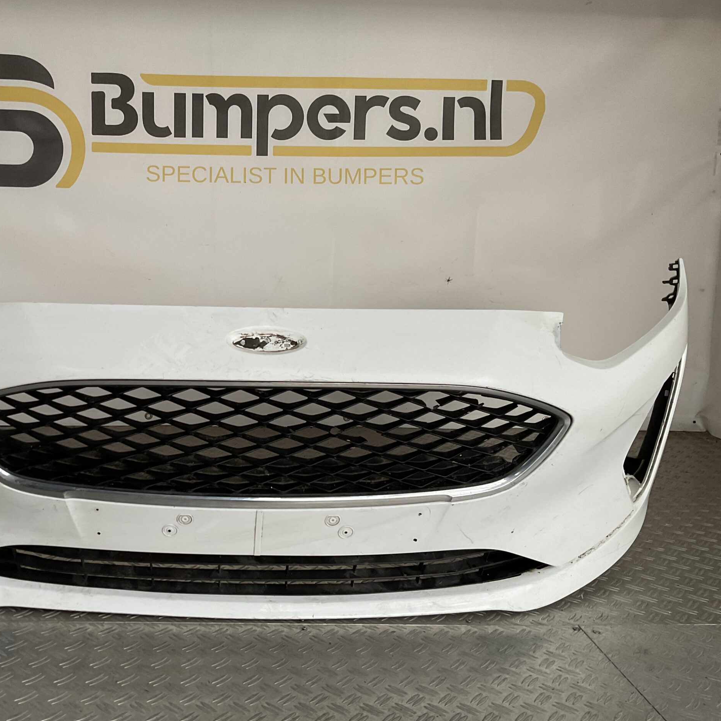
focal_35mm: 35
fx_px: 825
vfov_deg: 47.2
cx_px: 229
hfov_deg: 46.3
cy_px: 361
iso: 64
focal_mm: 3
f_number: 1.8
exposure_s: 1/120
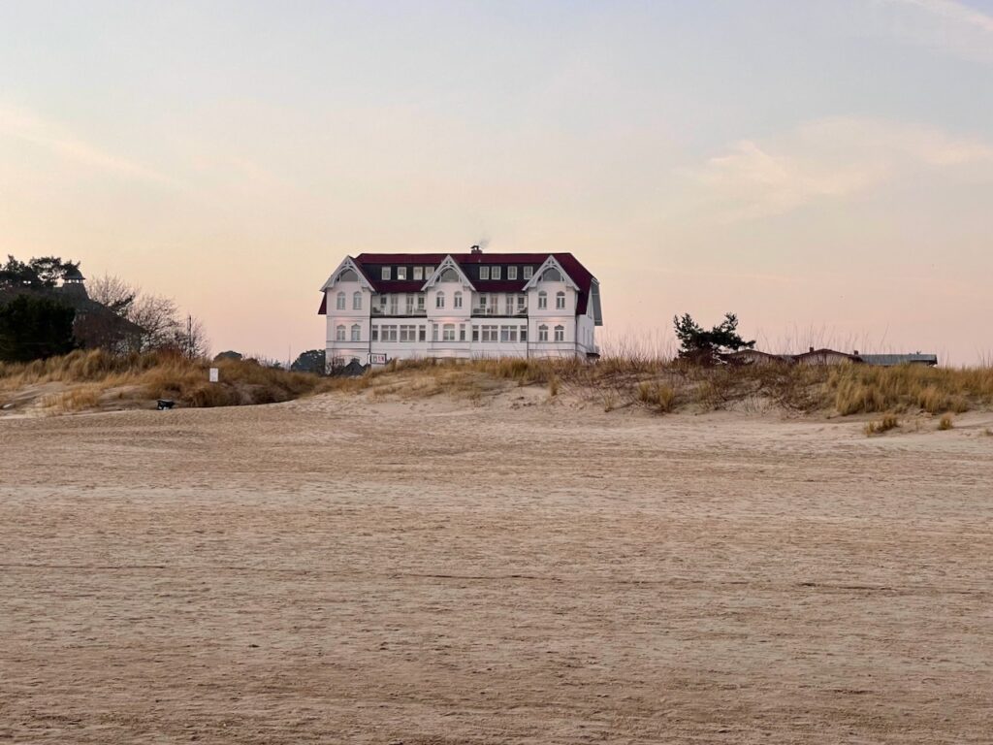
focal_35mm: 64
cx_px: 496
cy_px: 372
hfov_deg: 30.3
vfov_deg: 22.9
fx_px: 1836
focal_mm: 7.5
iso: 50
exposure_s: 1/99
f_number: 2.2
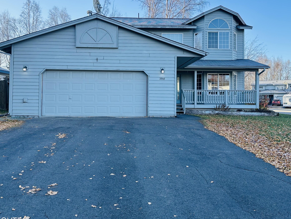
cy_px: 92
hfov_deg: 58.3
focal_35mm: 31
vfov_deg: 45.3
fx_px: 261
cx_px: 132
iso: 80
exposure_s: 1/1050
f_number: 1.78
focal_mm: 6.86
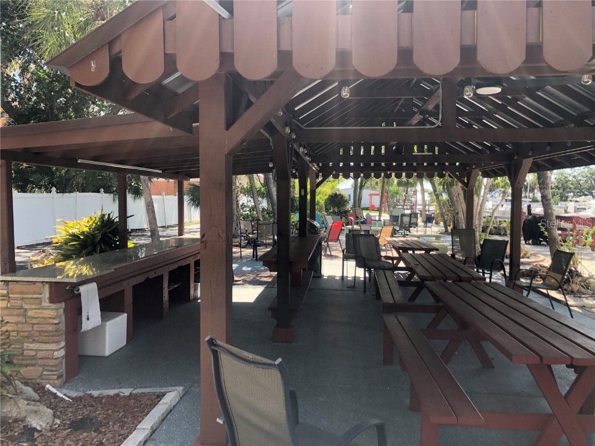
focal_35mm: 28
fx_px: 481
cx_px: 298
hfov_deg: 63.4
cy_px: 223
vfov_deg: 49.7
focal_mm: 3.99
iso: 20
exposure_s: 1/326
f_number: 1.8
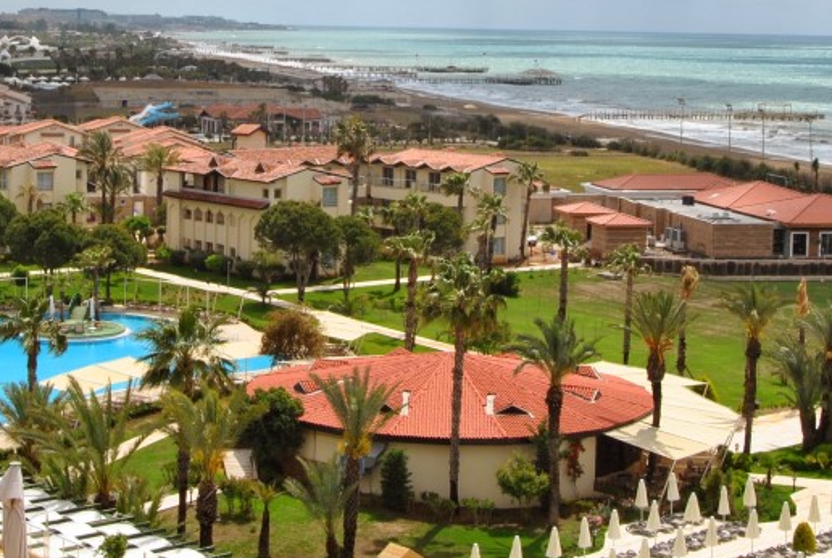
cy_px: 97
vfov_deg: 17.0
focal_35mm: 80
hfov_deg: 25.3
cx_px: 391
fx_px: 1852
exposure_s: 1/200
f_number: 11
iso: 100
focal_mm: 24
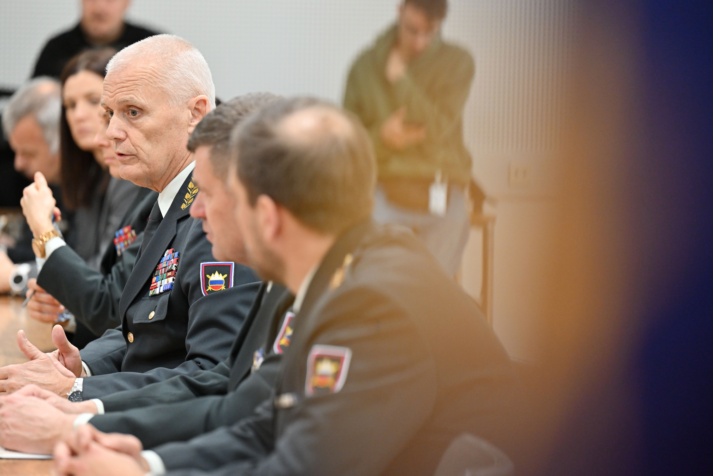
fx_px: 3961
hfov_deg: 10.3
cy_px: 238
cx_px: 356
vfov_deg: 6.9
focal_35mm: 200
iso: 2500
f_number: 3.5
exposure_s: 1/200
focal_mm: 200
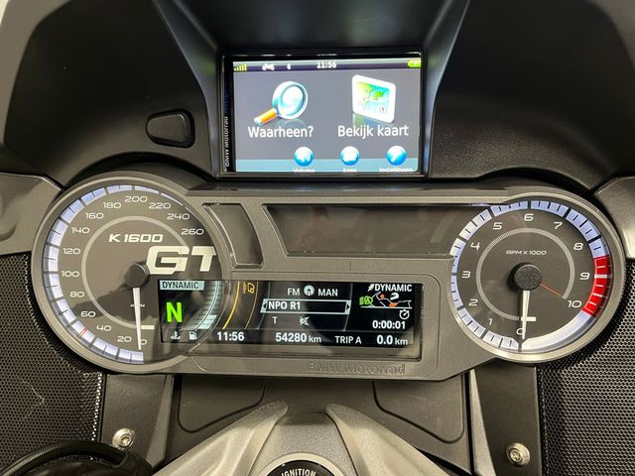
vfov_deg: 53.1
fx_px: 477
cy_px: 238
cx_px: 318
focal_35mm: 26
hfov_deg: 67.3
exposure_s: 1/52
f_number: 1.6
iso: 250
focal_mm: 5.1
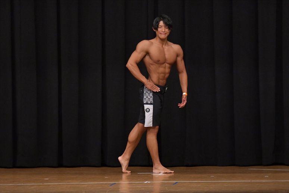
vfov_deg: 5.1
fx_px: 2166
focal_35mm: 270
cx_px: 144
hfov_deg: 7.6
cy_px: 96
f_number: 5.6
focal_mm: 180
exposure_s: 1/400
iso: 6400
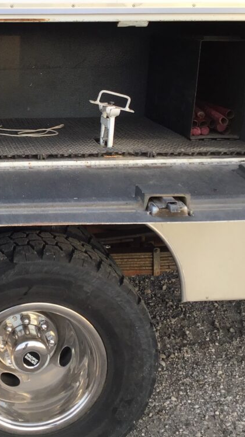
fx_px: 613
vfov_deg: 39.1
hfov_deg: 21.7
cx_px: -10
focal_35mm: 53
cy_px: 182
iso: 32
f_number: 2.4
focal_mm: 3.3
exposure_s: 1/60
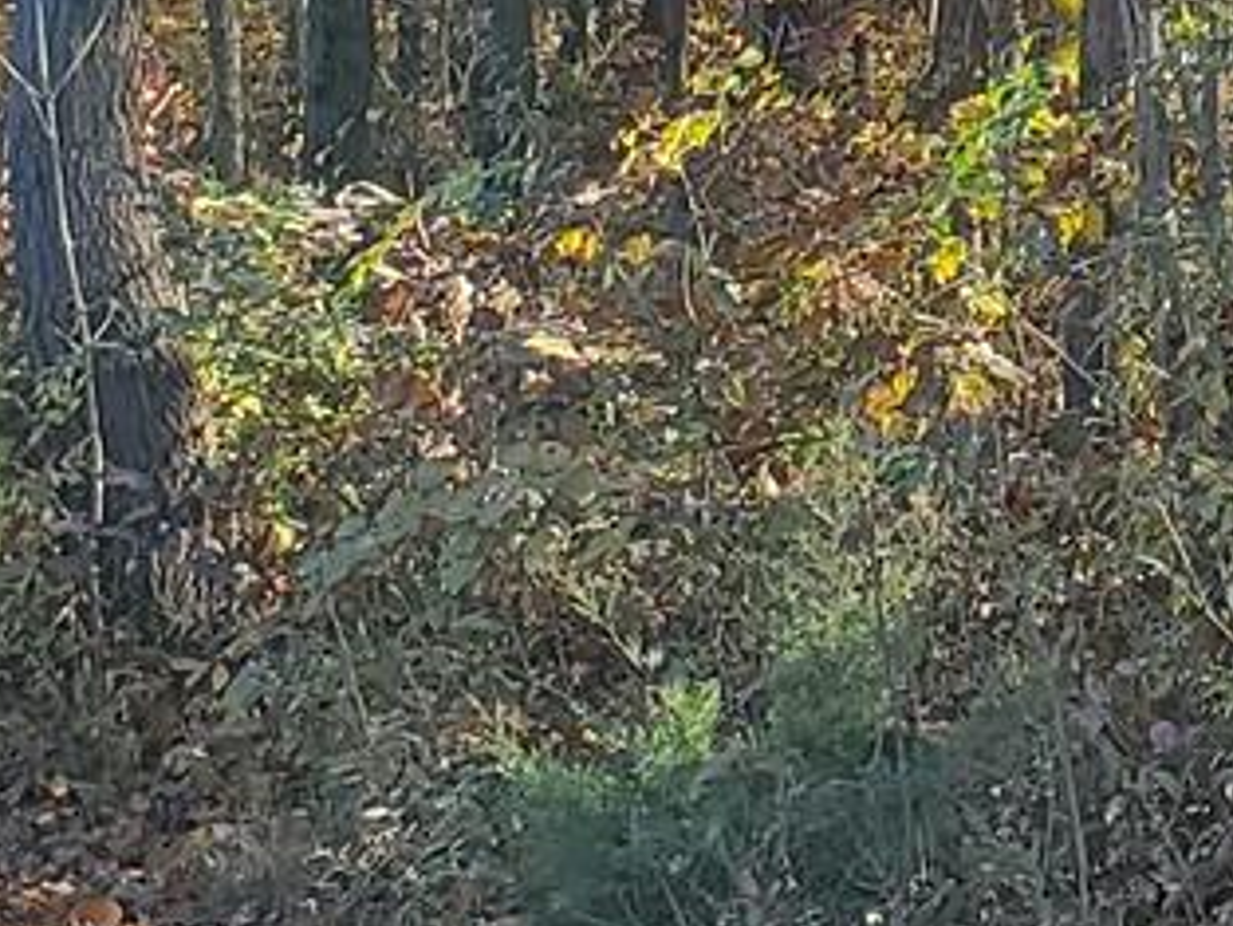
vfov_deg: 8.5
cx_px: 2041
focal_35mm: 170
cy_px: -477
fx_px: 6058
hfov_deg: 11.0
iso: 50
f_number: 2.4
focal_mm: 4.3
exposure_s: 1/244
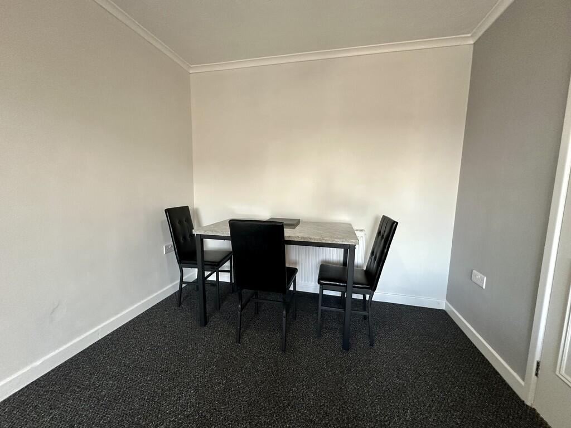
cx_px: 286
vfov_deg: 85.7
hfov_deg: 102.1
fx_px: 231
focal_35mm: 14
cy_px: 214
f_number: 2.2
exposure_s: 1/84
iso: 320
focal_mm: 2.22
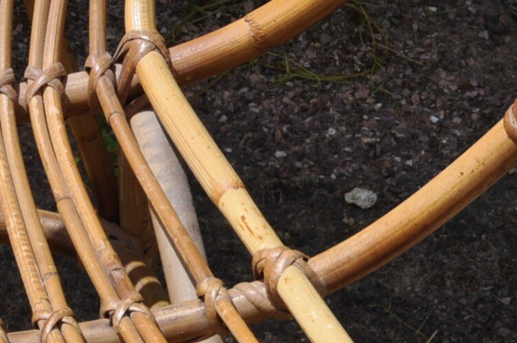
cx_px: -140
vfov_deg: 7.2
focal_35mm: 187
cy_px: 574
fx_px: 2683
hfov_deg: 10.8
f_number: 9
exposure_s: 1/320
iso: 200
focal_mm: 29
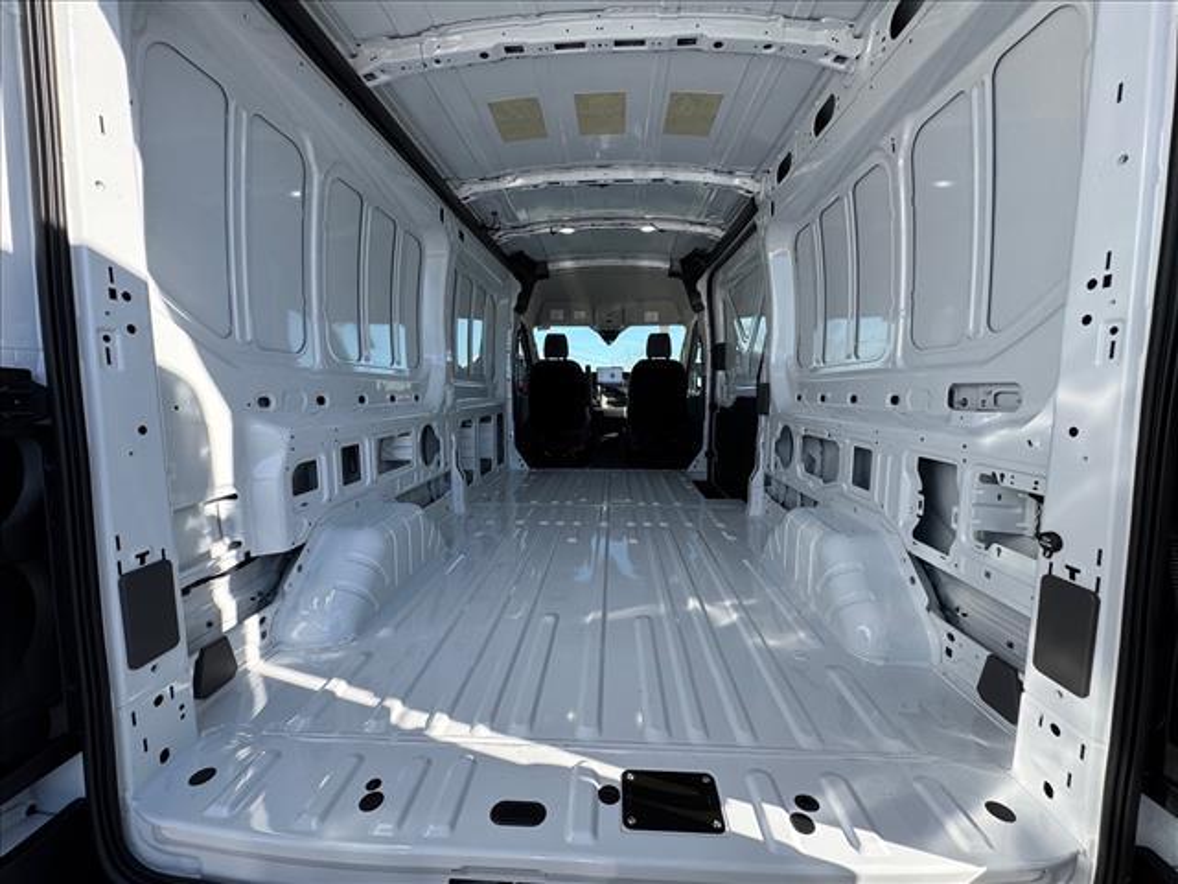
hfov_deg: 102.1
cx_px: 589
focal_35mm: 14
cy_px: 442
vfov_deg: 85.7
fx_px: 476
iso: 40
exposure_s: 1/356
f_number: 2.2
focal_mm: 2.22
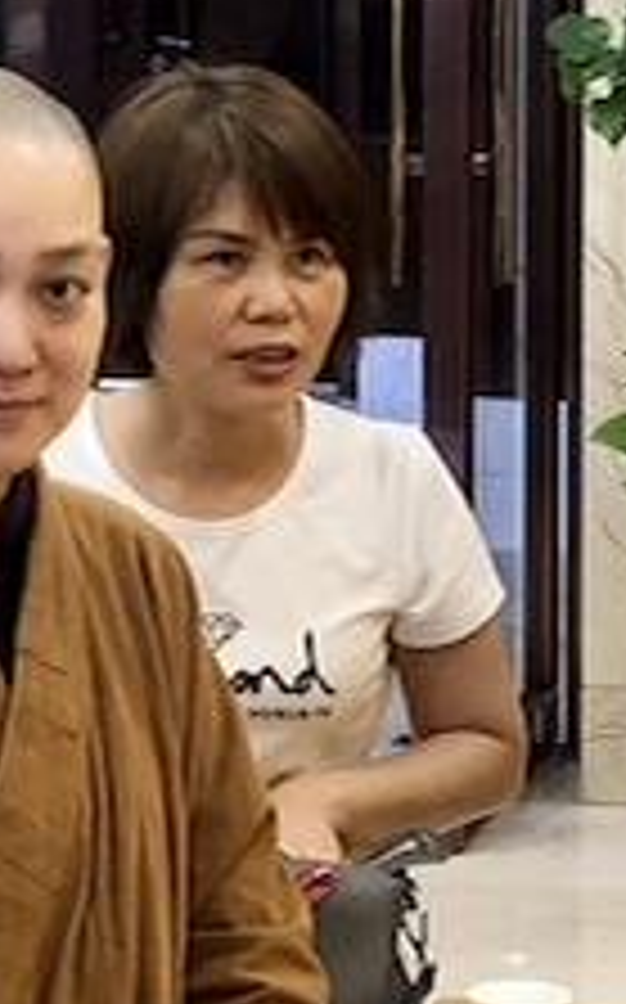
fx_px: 3884
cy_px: 540
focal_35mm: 142
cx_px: 92
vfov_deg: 14.7
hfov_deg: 9.2
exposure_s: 1/17
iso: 40
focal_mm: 3.99
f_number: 1.8
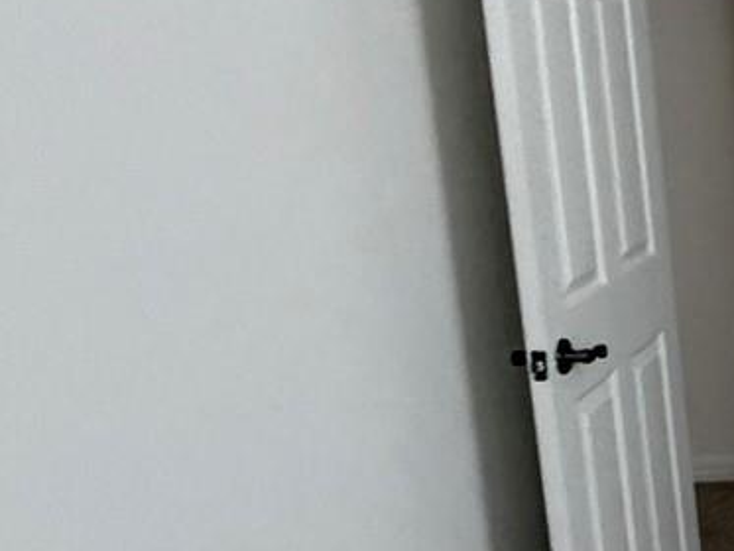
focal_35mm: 60
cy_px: 240
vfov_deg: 24.4
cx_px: 1259
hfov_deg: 22.3
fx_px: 1273
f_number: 2.2
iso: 320
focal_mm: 2.22
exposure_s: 1/121
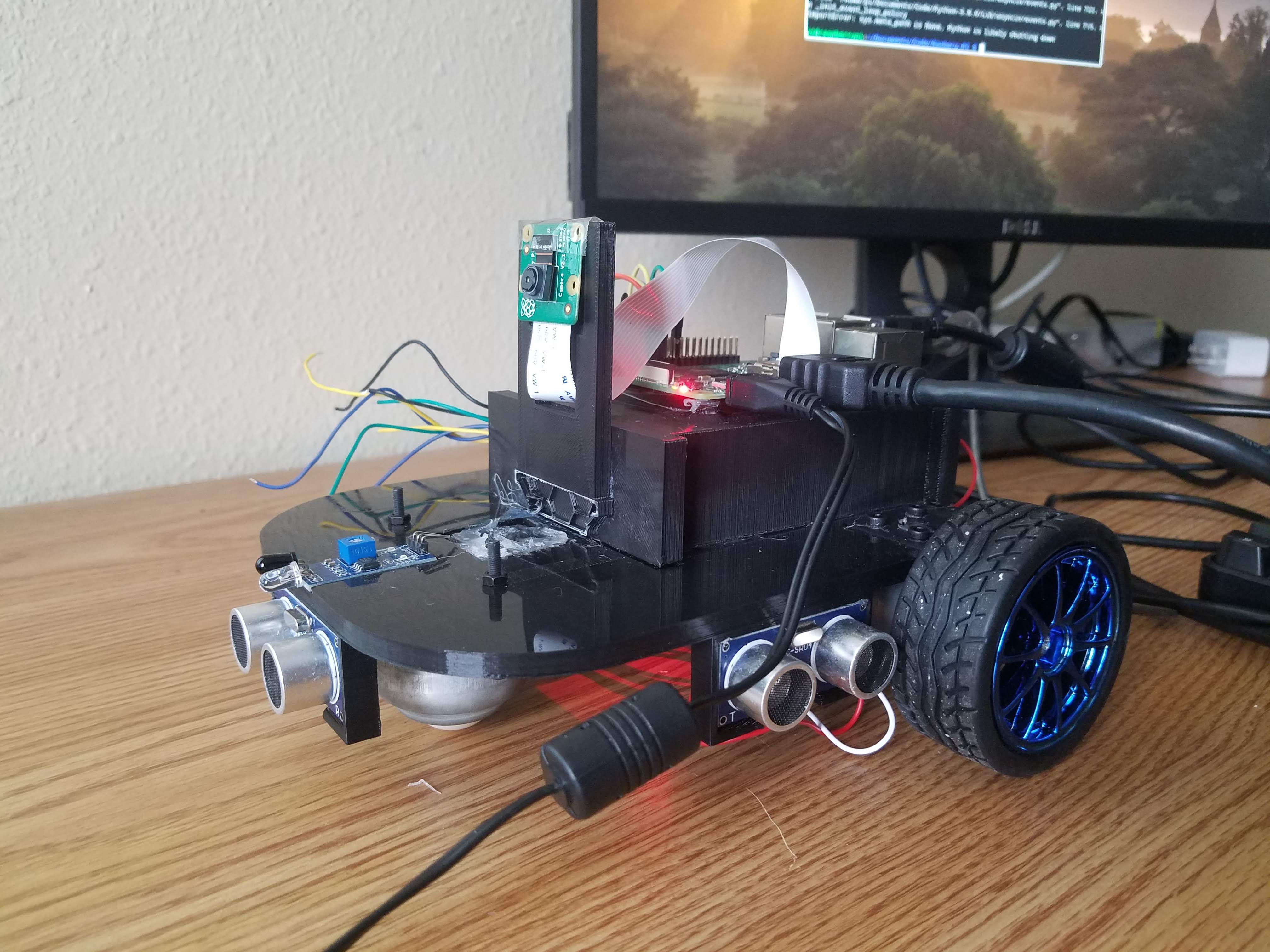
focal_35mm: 26
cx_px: 635
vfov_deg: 53.1
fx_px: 954
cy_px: 476
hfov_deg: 67.3
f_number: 1.7
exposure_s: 1/11
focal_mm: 4.2
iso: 200
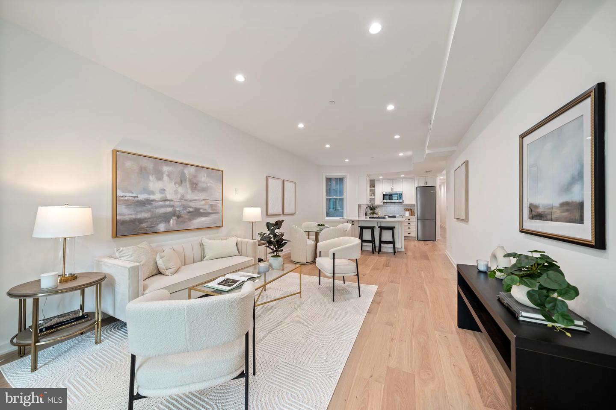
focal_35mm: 12
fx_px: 205
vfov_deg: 90.0
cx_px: 308
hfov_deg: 112.6
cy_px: 205
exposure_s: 1/30
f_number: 4
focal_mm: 12
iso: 800
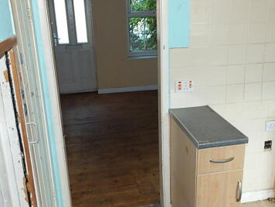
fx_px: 286
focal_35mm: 36
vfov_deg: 39.6
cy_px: 95
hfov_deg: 51.3
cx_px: 152
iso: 125
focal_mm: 4
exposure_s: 1/30
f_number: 3
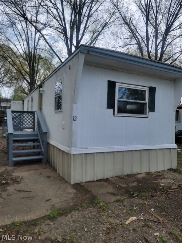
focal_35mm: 24
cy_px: 122
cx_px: 91
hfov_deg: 56.8
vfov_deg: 71.6
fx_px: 168
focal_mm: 6.7
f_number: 1.8
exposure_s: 1/697
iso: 16
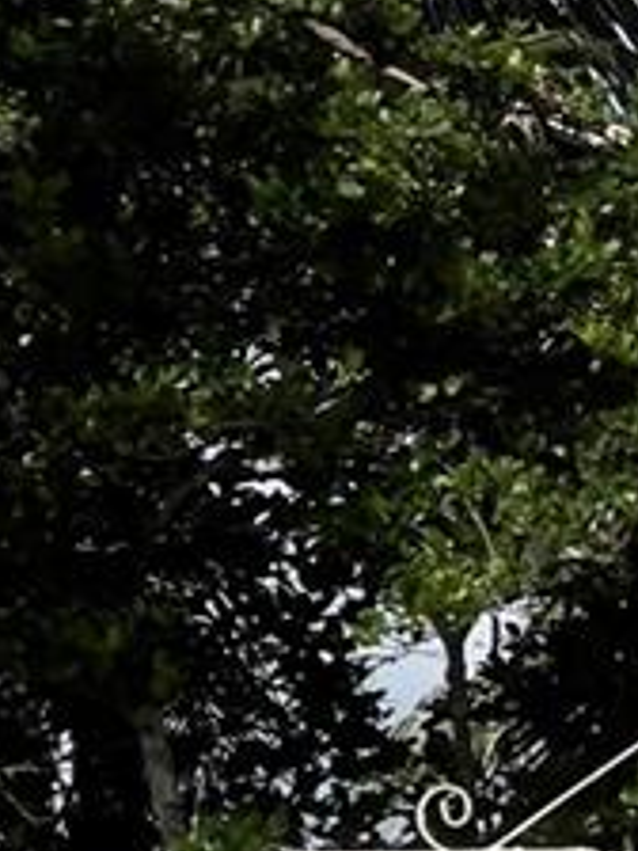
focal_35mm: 413
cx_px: 1295
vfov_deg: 4.8
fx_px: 10149
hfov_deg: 3.6
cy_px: 1064
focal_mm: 9
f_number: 2.8
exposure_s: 1/1357
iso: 32
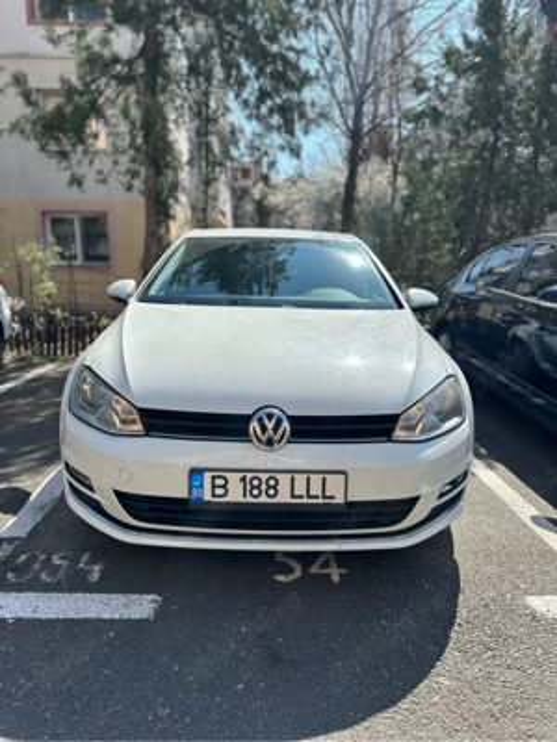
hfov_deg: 56.8
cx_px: 278
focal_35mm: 24
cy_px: 371
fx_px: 515
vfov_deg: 71.6
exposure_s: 1/4016
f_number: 1.78
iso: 80
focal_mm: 6.86
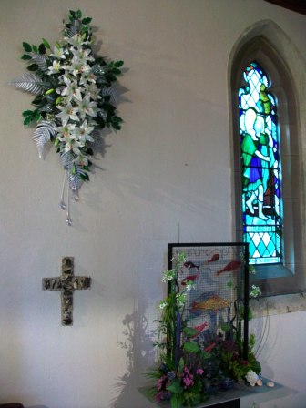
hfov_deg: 44.2
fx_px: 377
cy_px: 204
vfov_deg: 56.8
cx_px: 153
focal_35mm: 32
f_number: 2.8
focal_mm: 5.7
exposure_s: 1/8
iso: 160
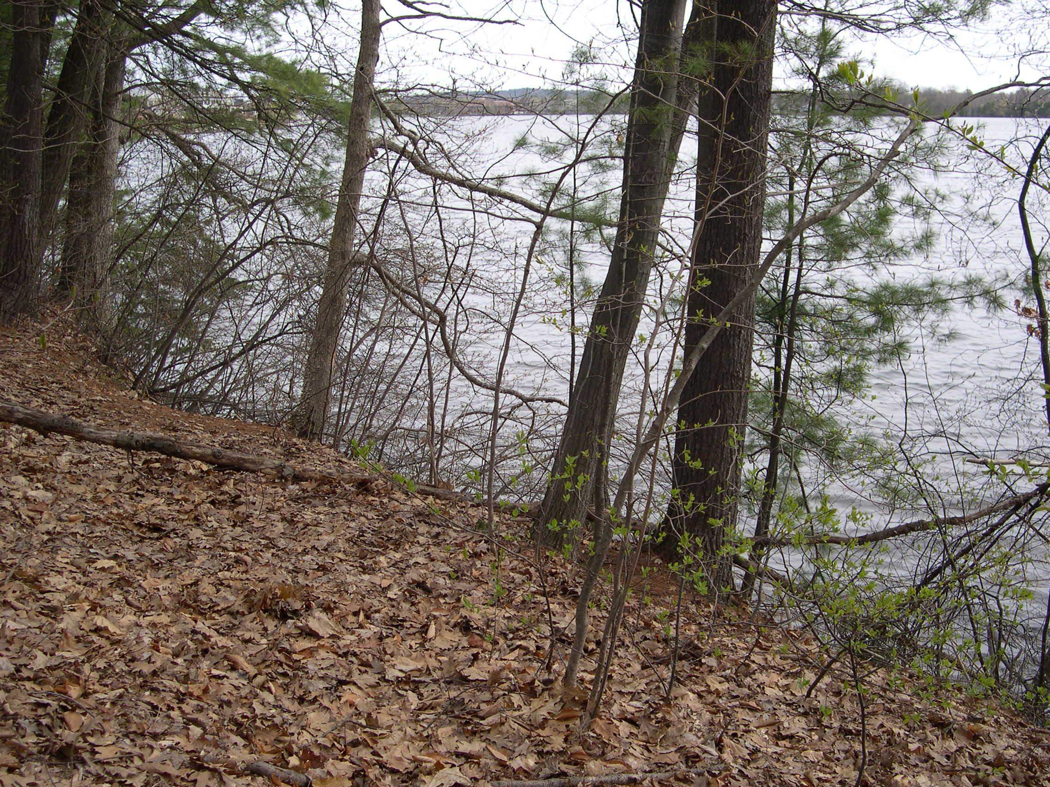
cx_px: 525
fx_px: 1153
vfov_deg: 37.7
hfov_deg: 49.0
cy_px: 394
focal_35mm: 38
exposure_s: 1/474
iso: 100
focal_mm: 8
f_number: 2.8
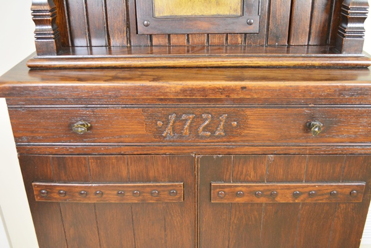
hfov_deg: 49.6
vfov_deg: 34.2
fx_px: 402
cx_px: 186
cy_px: 124
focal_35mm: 39
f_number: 4.2
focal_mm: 26
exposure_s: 1/30
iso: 1400
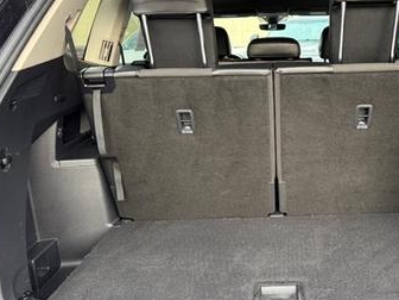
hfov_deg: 49.8
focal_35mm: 36
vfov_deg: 39.7
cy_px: 150
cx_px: 285
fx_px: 415
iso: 200
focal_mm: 6.76
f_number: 1.78
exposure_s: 1/195
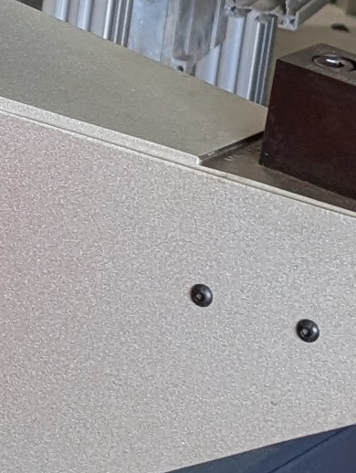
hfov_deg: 7.8
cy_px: 99
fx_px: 2585
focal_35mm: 189
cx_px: -96
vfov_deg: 10.4
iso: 111
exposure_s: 1/120
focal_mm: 6.9
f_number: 1.68
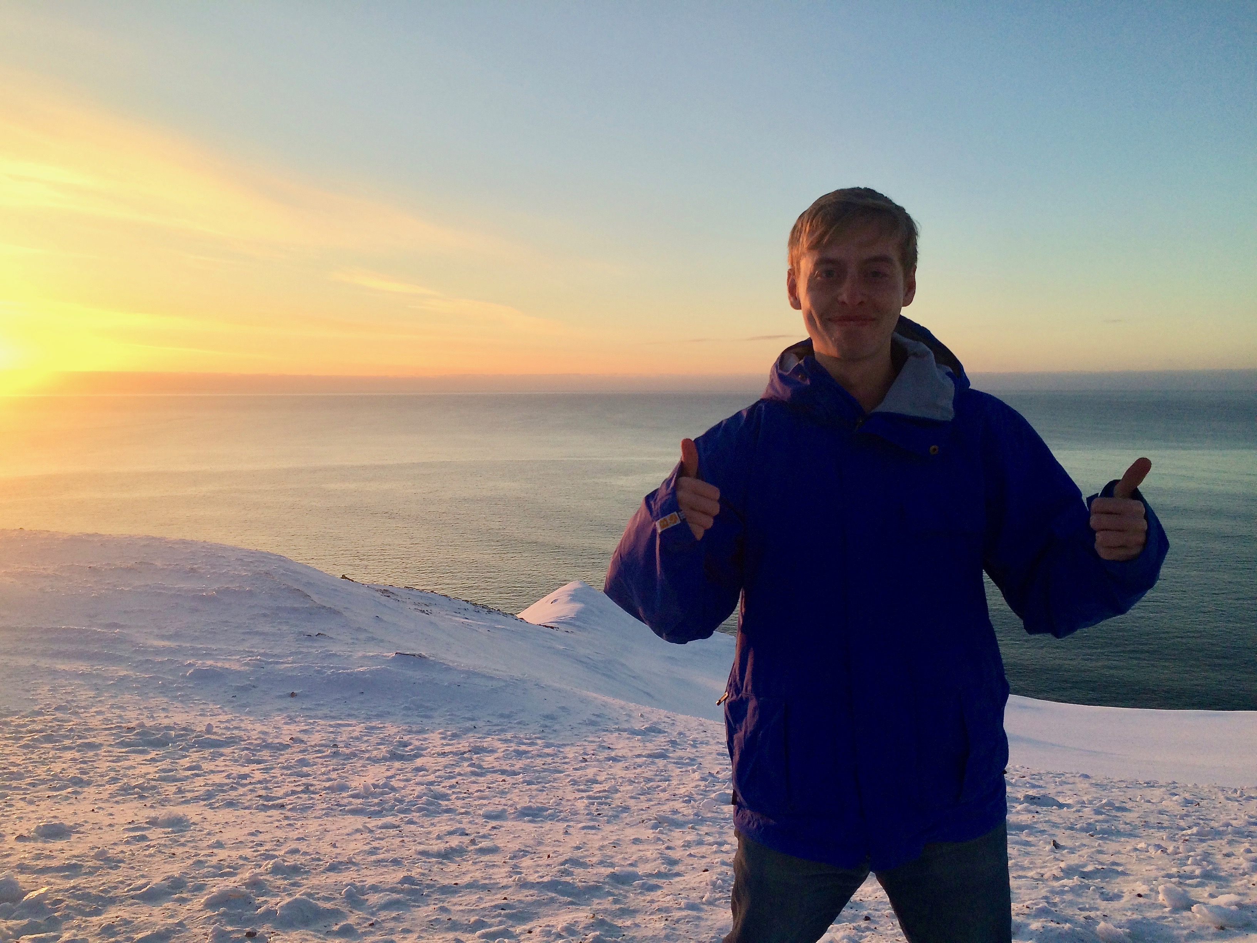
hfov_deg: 61.7
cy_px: 472
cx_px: 628
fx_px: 1053
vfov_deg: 48.2
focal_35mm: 29
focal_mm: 4.15
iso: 32
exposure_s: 1/651
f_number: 2.2
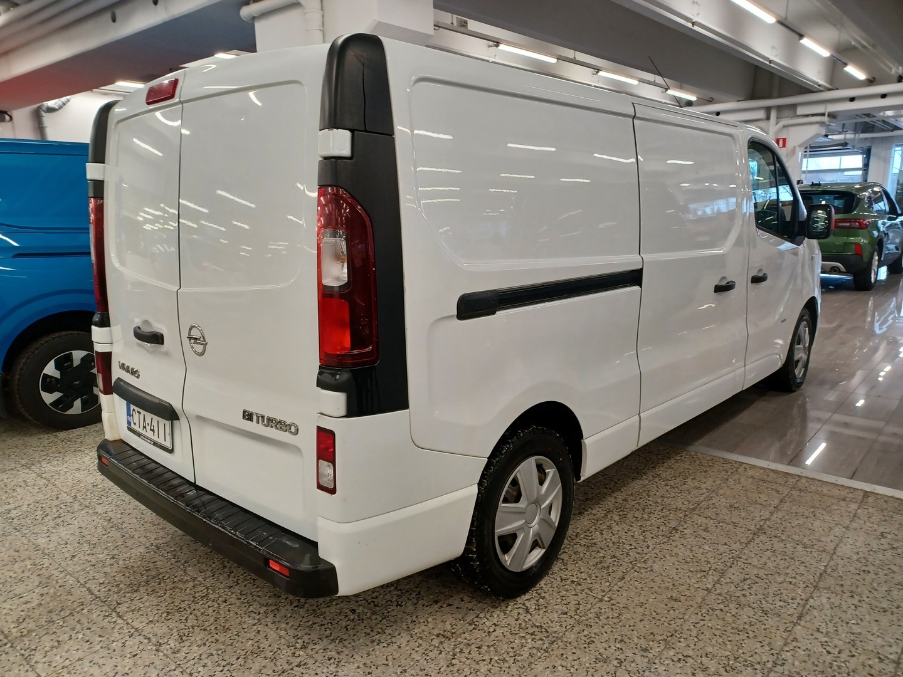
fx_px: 652
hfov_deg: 69.4
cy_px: 338
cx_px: 452
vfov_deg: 54.9
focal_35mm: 25
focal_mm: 4.6
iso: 250
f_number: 1.8
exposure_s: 1/50
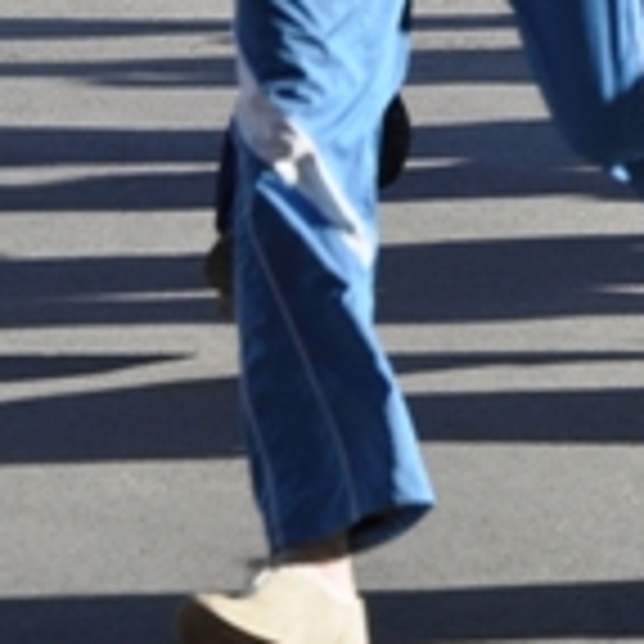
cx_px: 1338
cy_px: -500
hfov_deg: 3.8
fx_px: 9514
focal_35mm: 452
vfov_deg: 3.8
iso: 200
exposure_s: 1/250
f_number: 8
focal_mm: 66
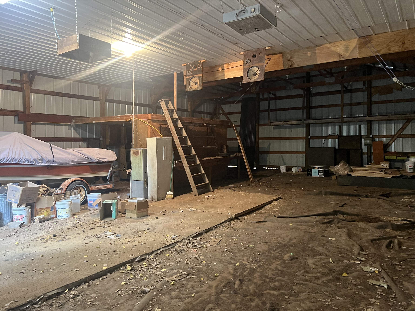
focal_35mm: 26
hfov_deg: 67.3
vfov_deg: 53.1
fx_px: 312
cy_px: 156
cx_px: 208
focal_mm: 5.7
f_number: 1.5
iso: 500
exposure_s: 1/60
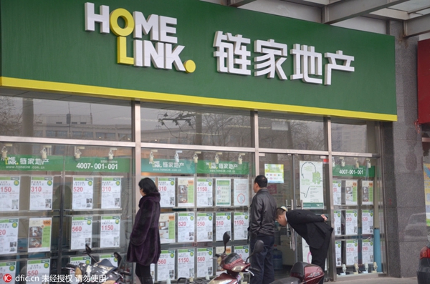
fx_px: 804
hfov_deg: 29.9
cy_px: 142
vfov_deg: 20.1
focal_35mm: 68
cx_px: 215
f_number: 5
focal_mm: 45
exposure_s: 1/250
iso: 640
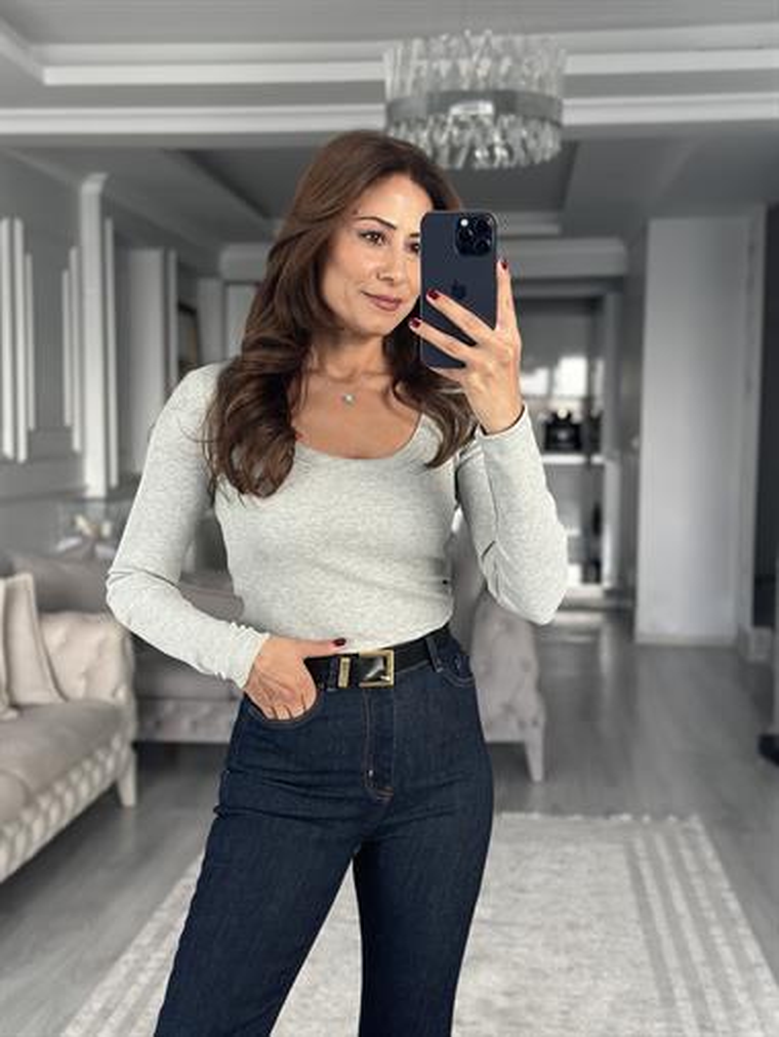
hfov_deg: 30.3
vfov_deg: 39.6
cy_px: 518
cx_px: 390
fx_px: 1439
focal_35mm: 48
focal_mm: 6.86
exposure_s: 1/60
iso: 125
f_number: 1.78
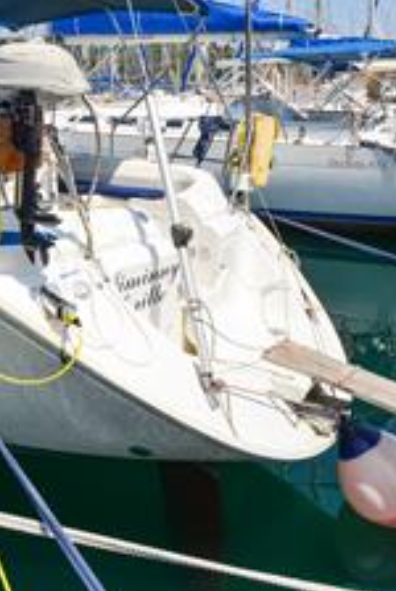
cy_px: 124
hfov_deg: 31.5
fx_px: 674
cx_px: 54
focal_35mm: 41
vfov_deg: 45.1
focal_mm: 23
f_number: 14
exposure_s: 1/800
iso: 640
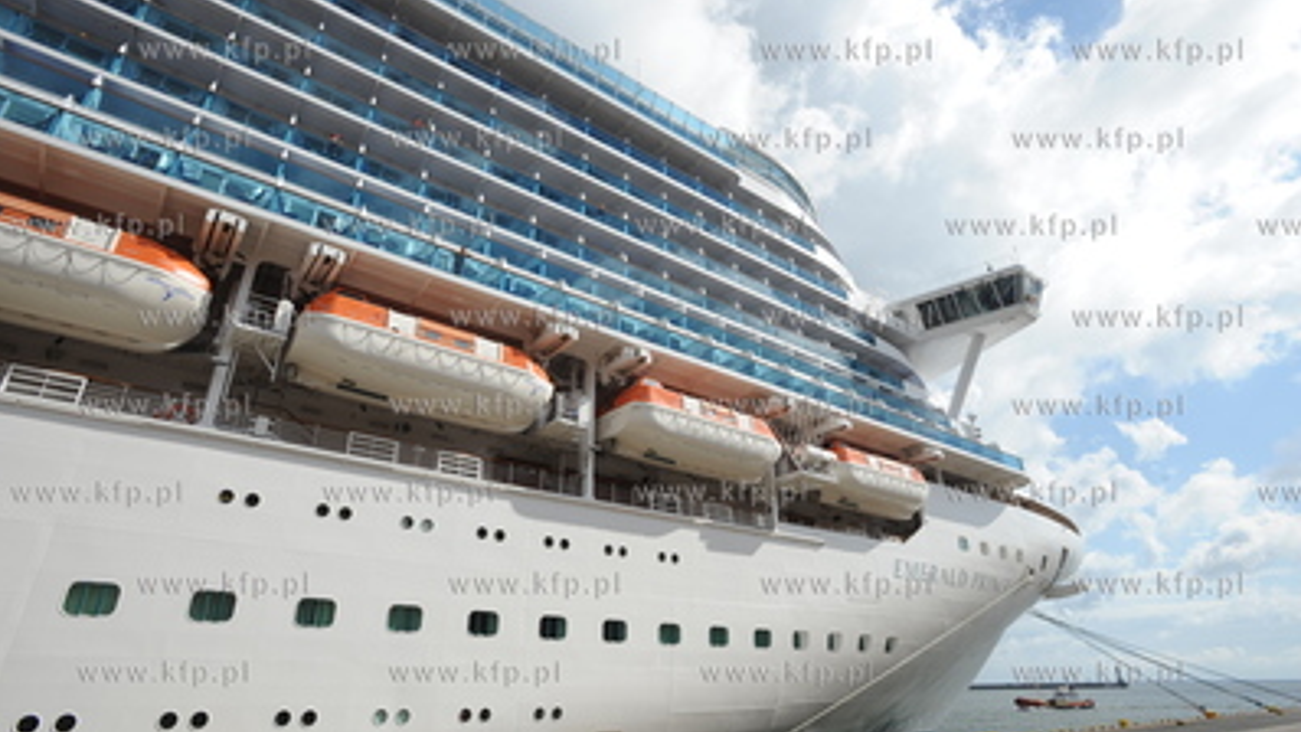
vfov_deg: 55.9
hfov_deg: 86.6
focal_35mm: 20
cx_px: 650
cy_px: 359
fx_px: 690
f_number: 8
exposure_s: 1/640
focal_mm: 19
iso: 200
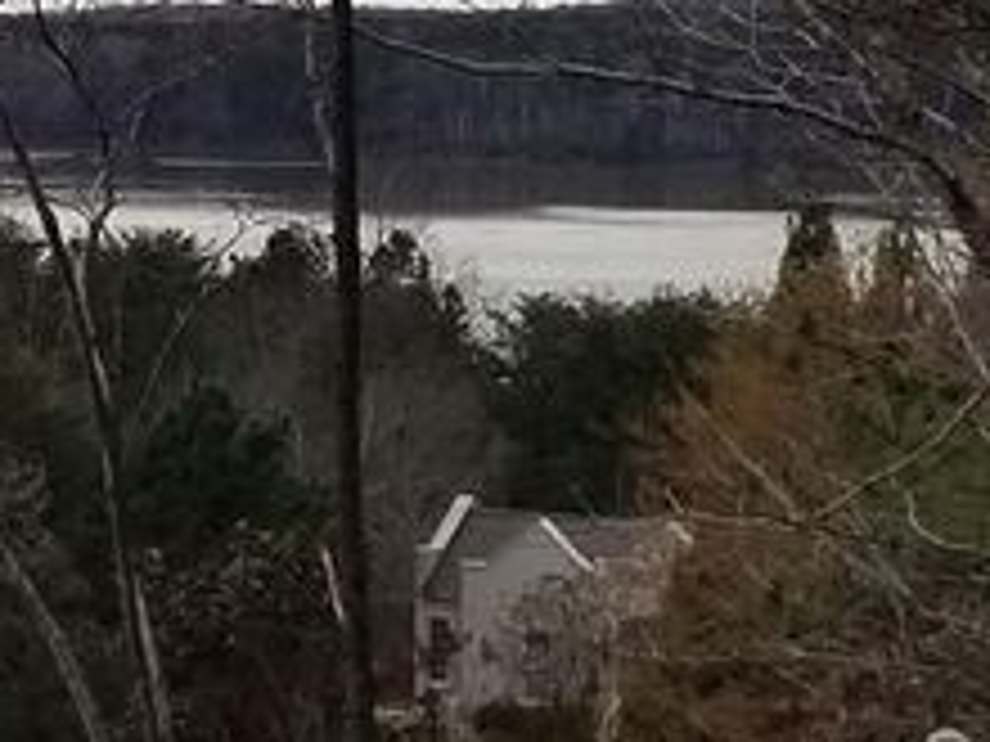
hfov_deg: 32.4
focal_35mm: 59
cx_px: 315
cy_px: 25
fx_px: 1687
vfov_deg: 23.9
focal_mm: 4.25
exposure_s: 1/3717
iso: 50
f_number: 1.7
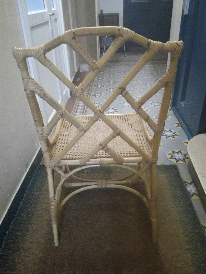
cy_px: 137
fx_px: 214
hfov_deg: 51.4
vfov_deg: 65.3
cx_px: 103
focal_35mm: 27
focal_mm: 3.79
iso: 1000
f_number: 2
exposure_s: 1/14.3
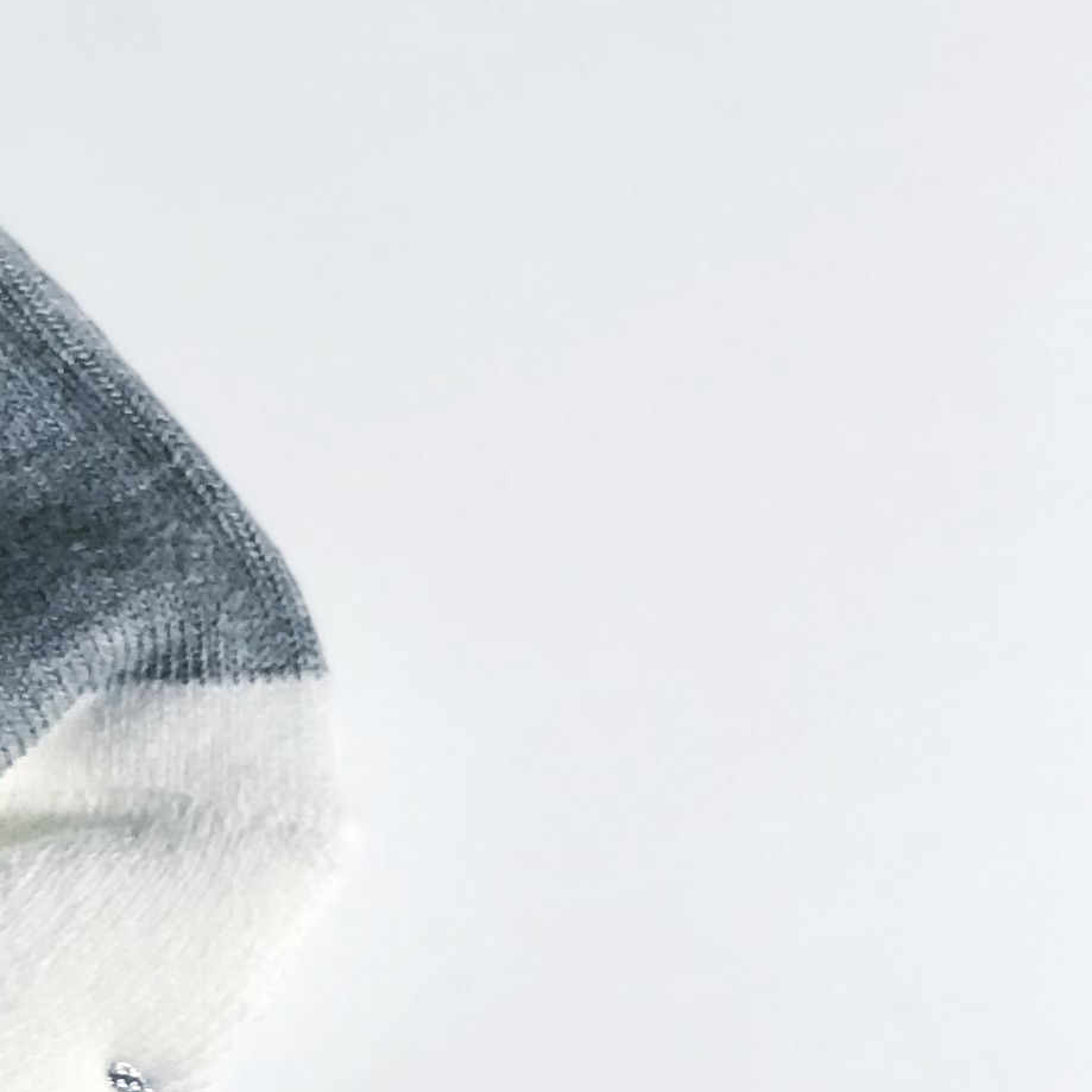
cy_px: -955
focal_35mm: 221
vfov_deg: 7.6
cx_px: -513
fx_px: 7888
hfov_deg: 7.8
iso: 20
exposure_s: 1/162
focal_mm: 6.6
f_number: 2.8
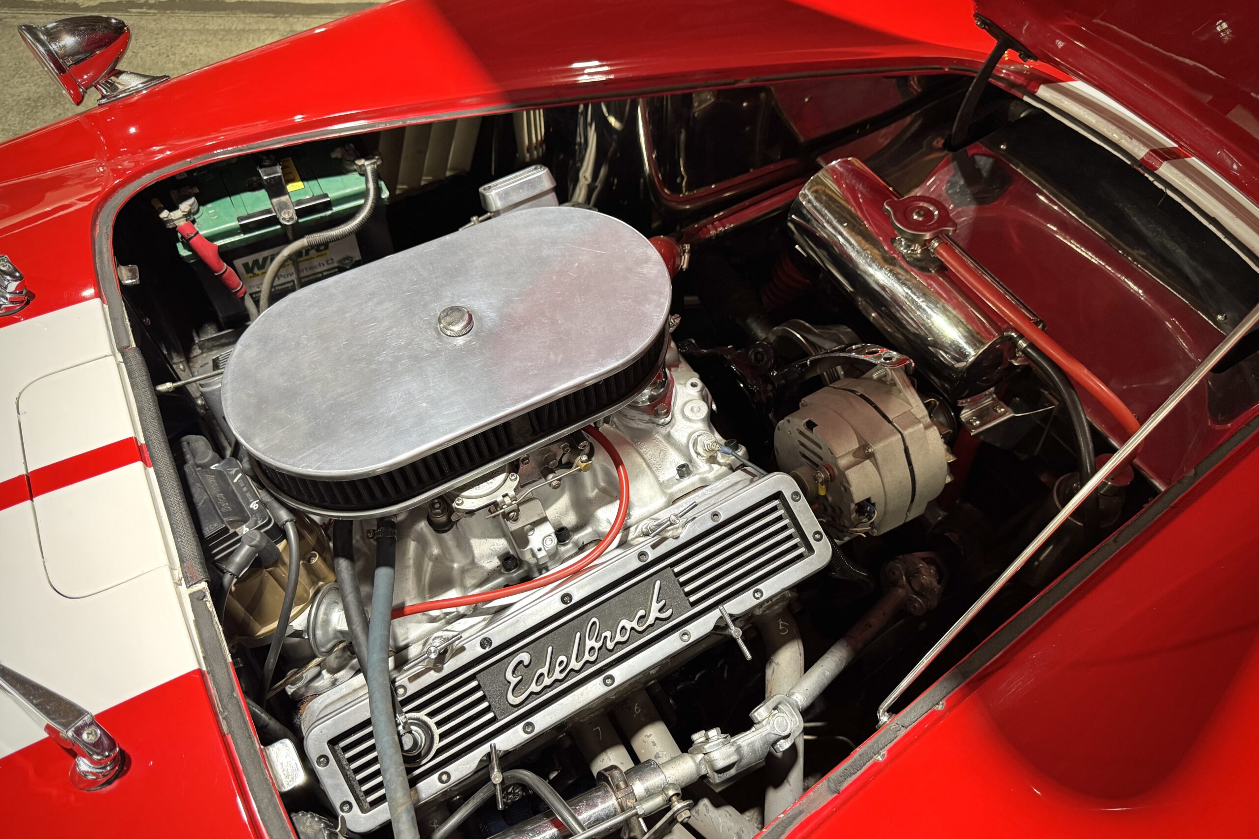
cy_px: 464
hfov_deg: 71.5
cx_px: 630
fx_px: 874
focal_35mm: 25
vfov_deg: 51.2
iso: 250
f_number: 1.78
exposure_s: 1/50
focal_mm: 6.76
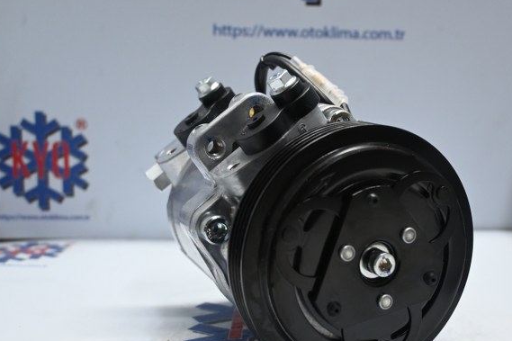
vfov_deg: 25.6
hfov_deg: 37.5
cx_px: 319
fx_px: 749
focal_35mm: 53
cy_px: 188
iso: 1400
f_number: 4.2
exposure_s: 1/125
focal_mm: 25
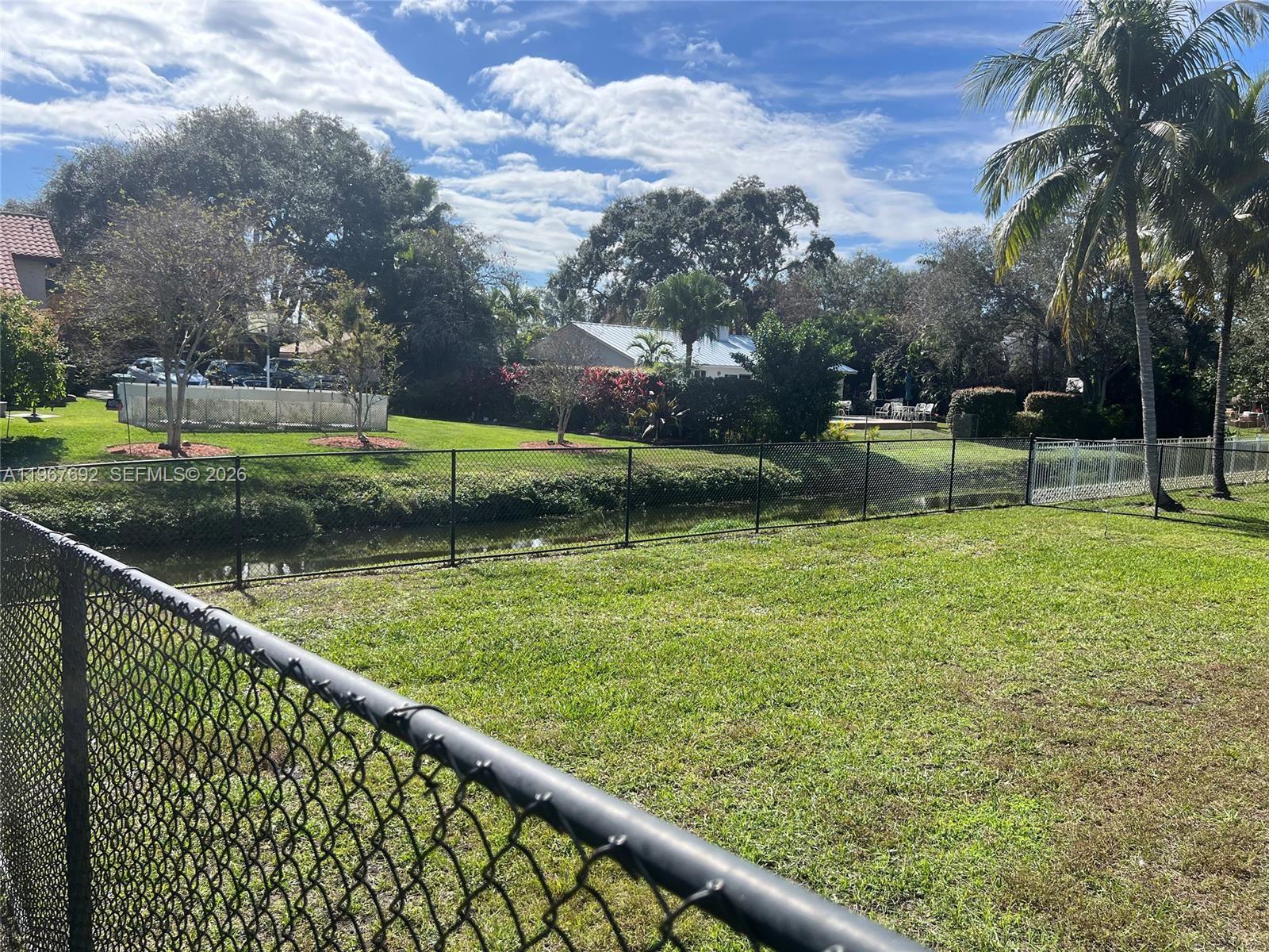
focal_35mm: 26
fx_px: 953
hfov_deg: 67.3
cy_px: 476
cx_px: 634
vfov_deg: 53.1
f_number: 1.5
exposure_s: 1/2915
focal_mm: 5.7
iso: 50
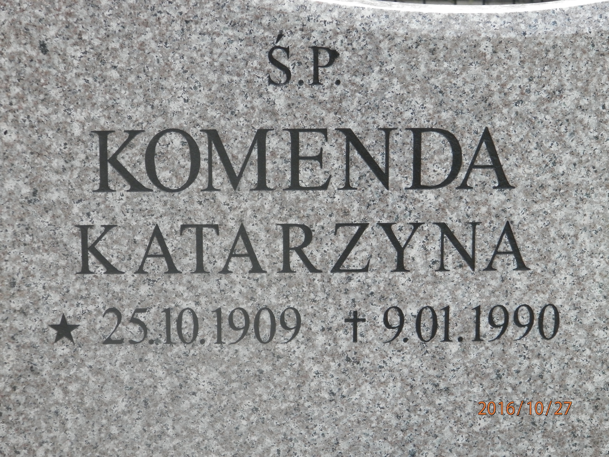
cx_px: 304
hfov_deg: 14.9
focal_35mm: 132
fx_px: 2322
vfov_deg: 11.2
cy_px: 228
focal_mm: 23.6
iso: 200
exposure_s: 1/160
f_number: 4.7
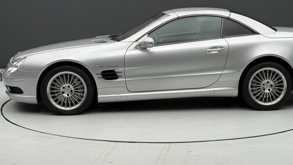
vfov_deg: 18.3
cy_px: 83
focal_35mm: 66
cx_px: 168
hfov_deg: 31.8
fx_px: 513
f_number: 1.78
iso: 80
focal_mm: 6.76
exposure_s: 1/99
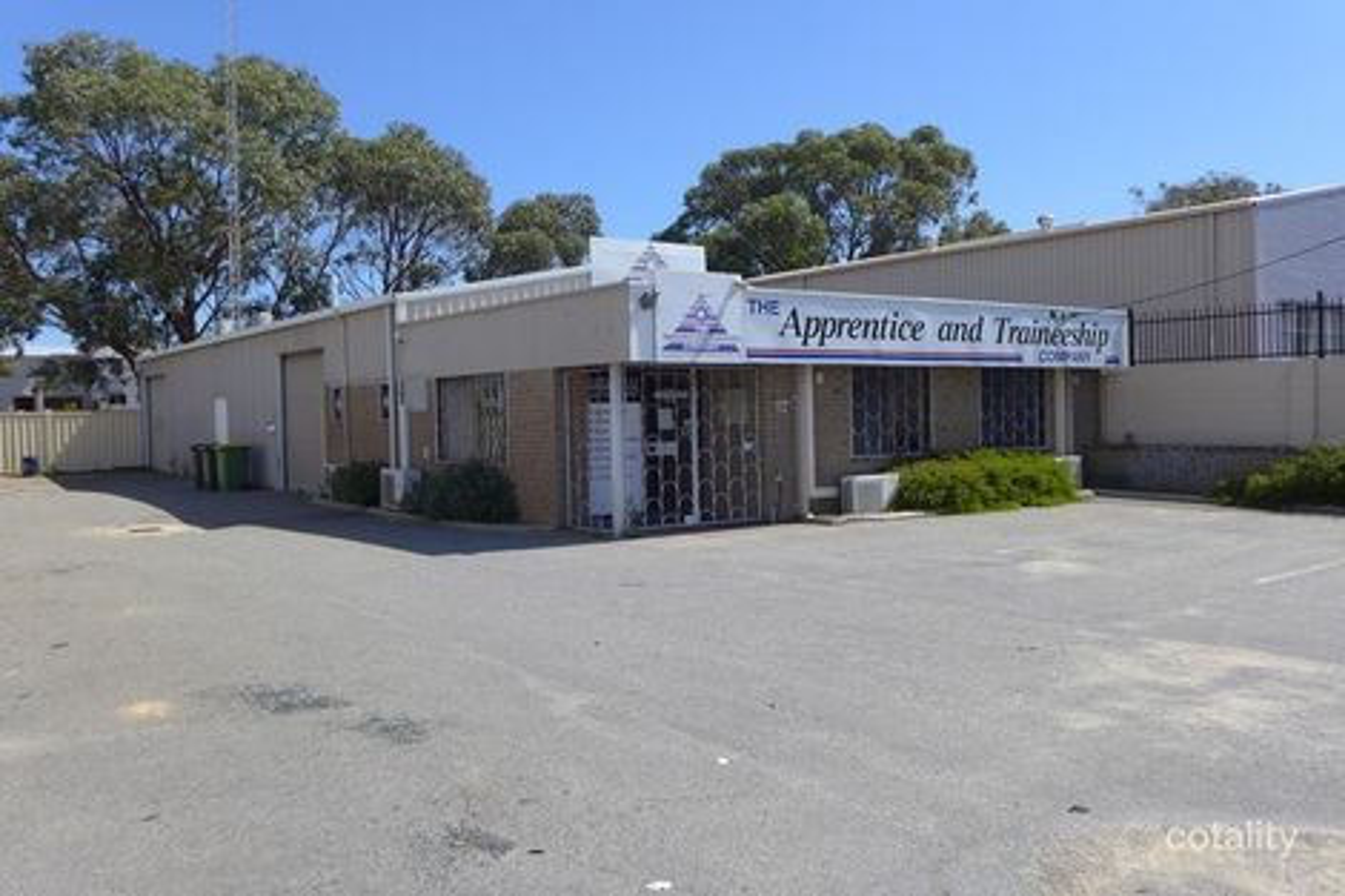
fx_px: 1120
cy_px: 448
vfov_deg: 43.6
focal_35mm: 30
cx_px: 672
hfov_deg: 61.9
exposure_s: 1/1600
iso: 80
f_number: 2.8
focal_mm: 5.9
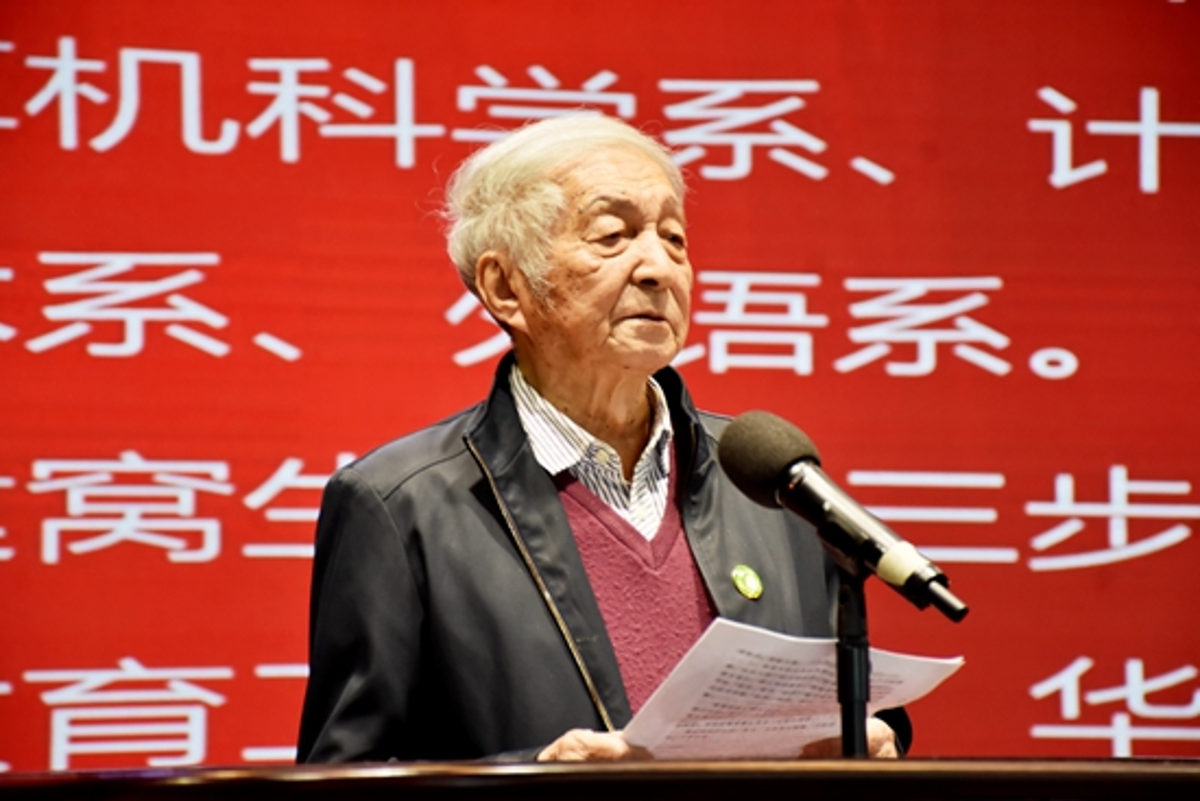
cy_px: 400
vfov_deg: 9.6
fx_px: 4751
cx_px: 600
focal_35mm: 142
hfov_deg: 14.4
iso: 1000
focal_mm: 95
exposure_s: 1/100
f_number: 5.3
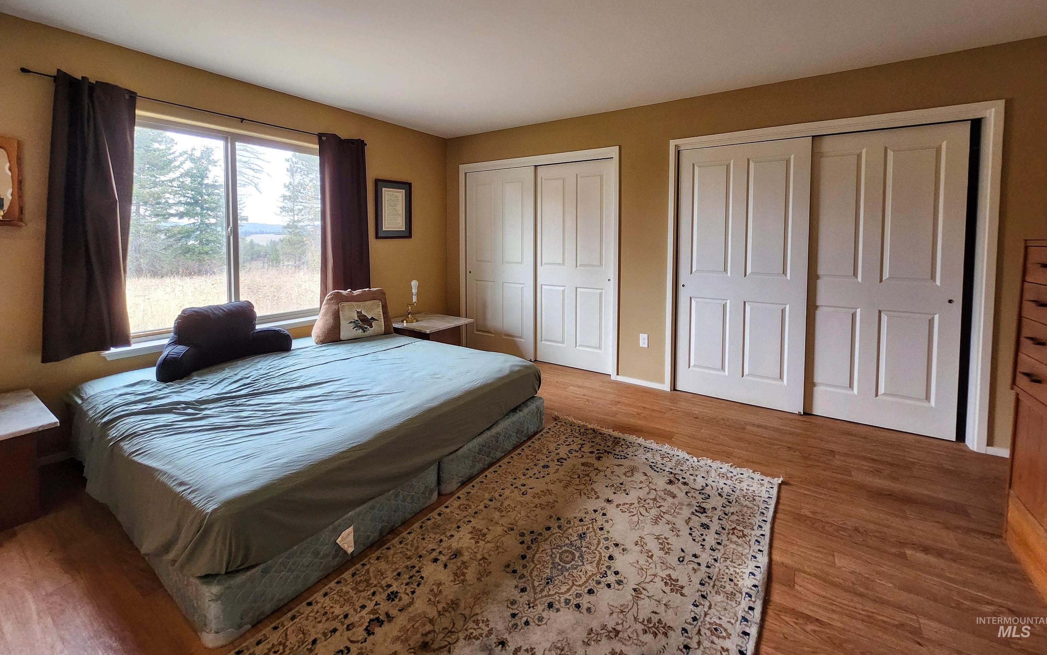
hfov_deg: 105.3
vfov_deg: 77.6
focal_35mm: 14
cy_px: 257
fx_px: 399
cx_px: 525
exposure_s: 1/60
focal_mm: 1.74
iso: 160
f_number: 2.2
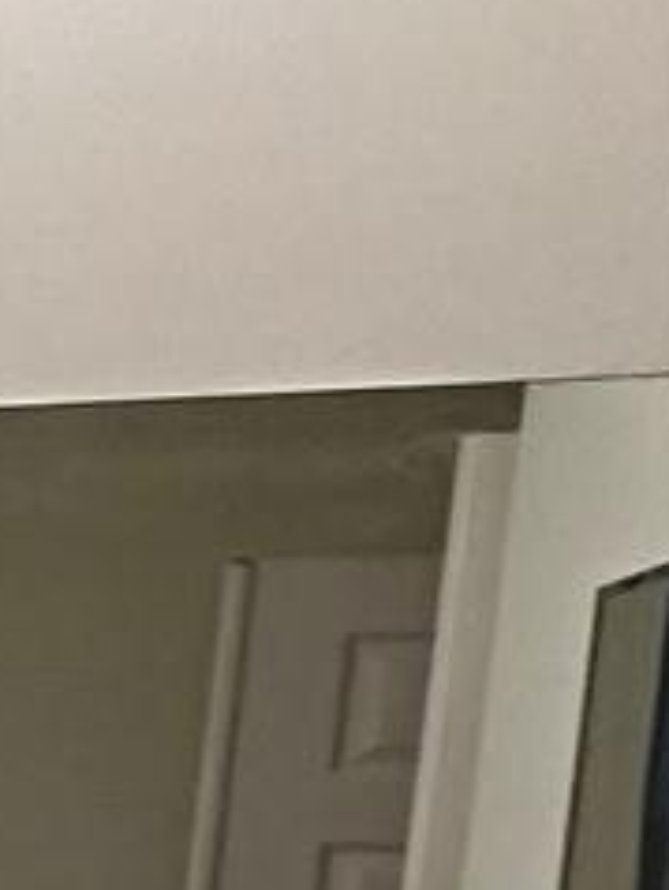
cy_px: 961
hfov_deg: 7.3
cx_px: -2299
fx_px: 2418
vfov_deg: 20.0
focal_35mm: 94
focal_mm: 2.22
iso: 160
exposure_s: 1/120
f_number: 2.2
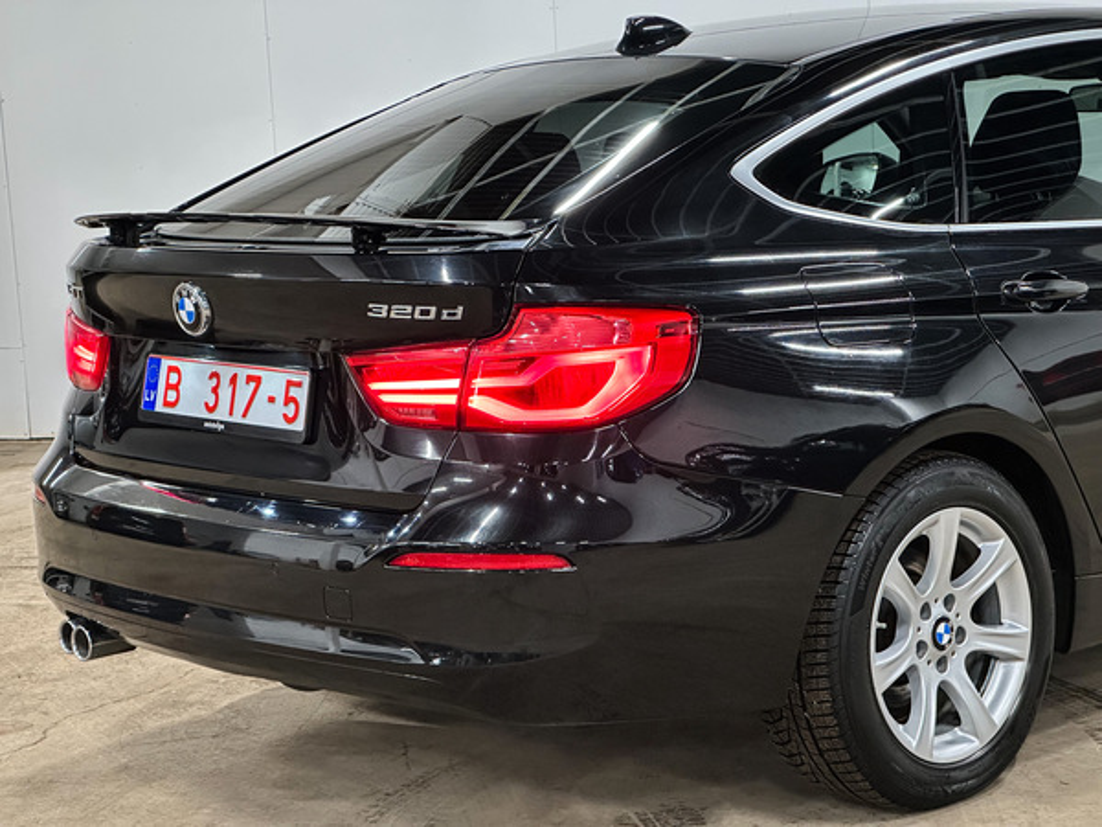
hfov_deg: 25.3
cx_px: 551
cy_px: 414
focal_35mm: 77
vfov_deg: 19.1
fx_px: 2451
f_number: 2.8
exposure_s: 1/35
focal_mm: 9
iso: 800
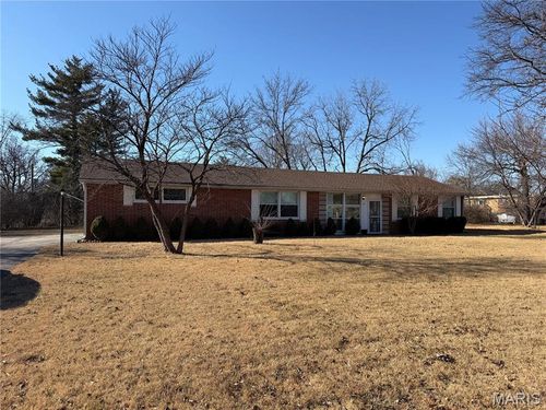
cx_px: 273
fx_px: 379
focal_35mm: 24
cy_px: 205
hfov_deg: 71.6
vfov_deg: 56.8
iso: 80
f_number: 1.78
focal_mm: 6.76
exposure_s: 1/3279
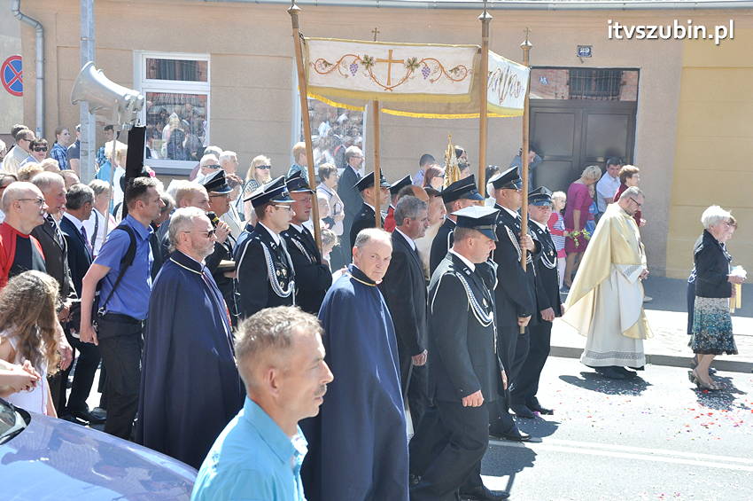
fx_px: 1316
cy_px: 250
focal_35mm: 63
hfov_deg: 31.9
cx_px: 376
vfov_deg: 21.5
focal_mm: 42
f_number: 9
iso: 400
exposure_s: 1/320
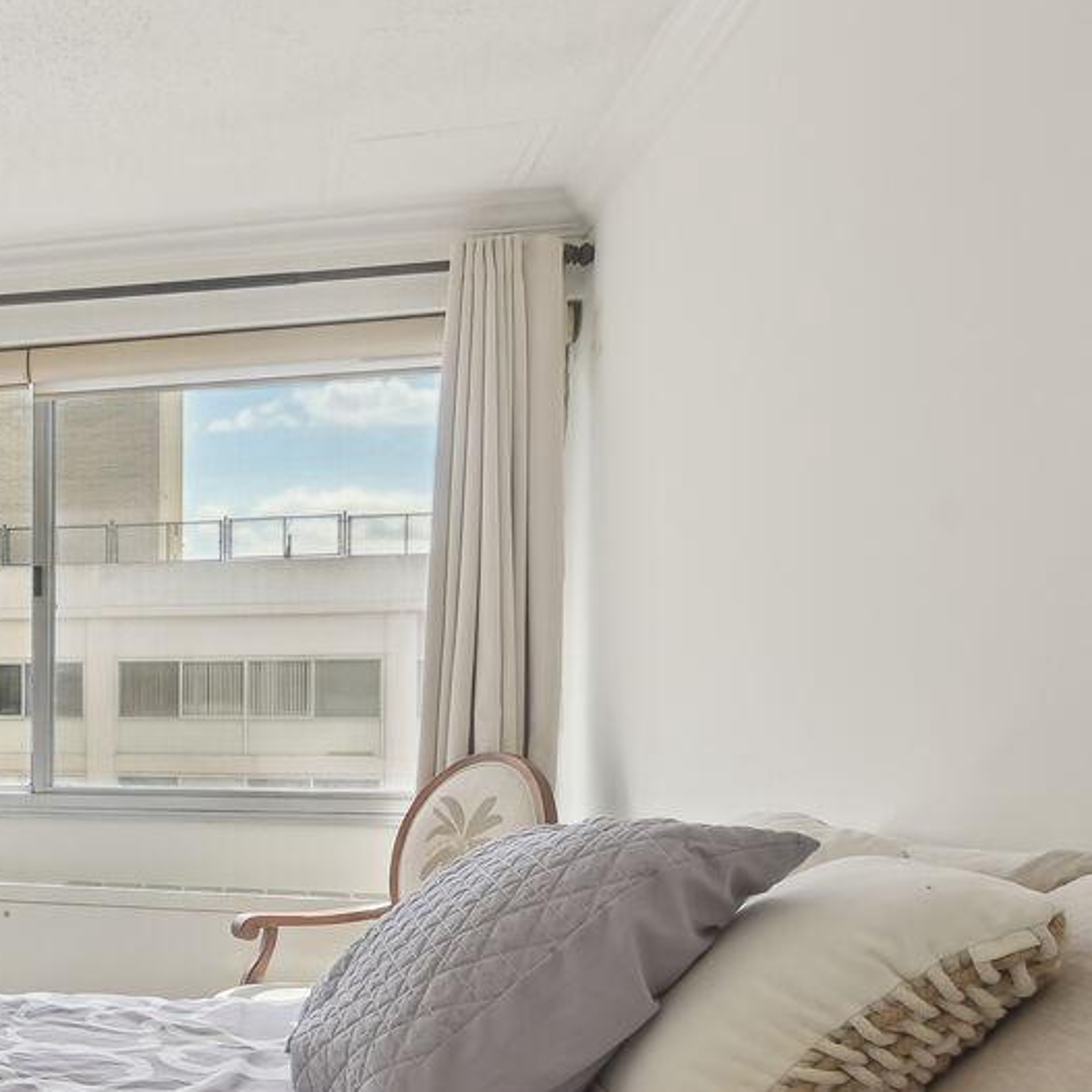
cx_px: -263
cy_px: 754
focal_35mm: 39
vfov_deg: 42.1
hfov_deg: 33.5
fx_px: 1392
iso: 200
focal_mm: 14
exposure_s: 1/400
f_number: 8
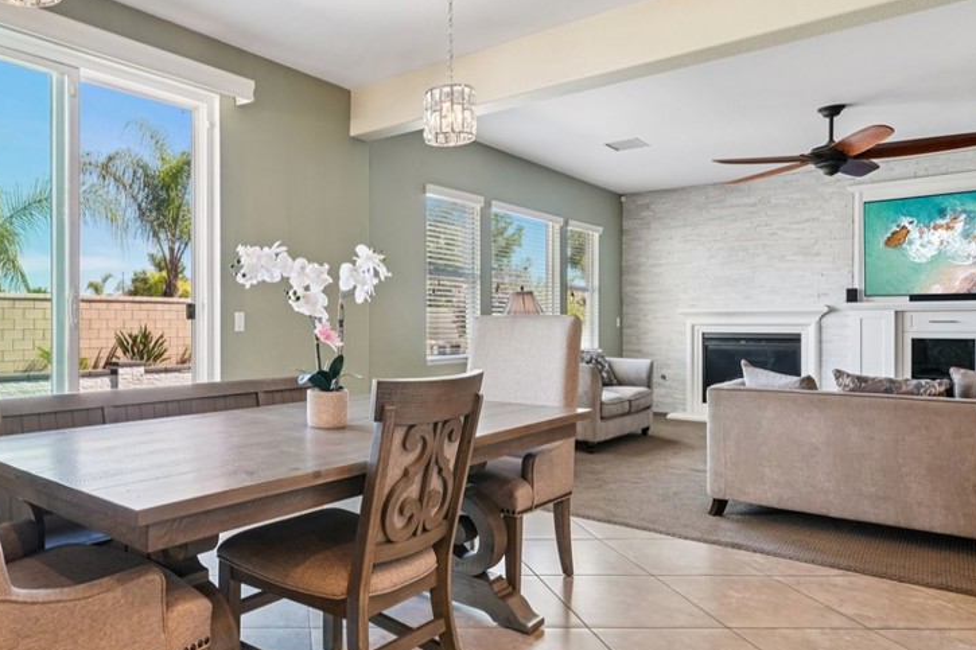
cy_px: 365
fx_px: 650
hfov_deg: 71.0
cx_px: 304
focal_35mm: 24
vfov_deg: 53.0
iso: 400
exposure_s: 1/20
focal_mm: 17
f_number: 9
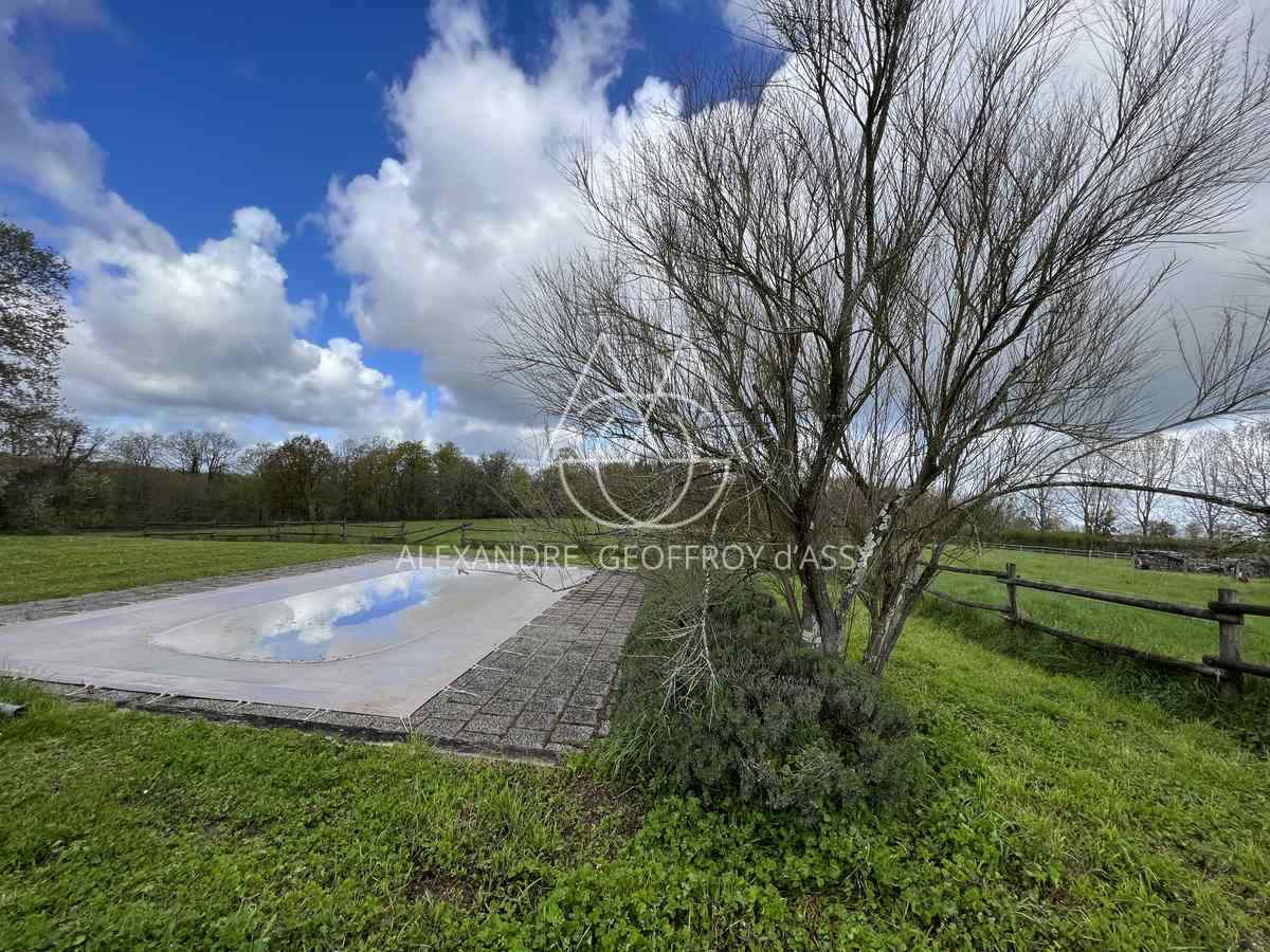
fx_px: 477
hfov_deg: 106.2
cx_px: 635
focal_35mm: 13
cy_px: 476
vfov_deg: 89.9
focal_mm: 1.57
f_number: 1.8
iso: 32
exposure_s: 1/797
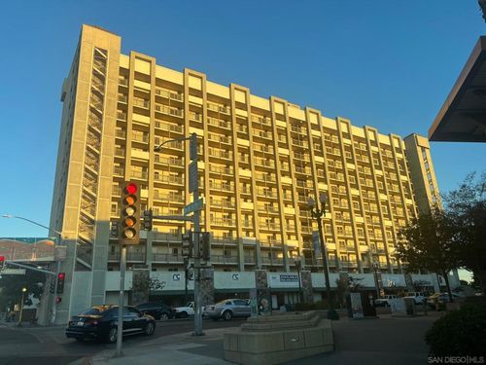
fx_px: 365
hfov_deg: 67.3
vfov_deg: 53.1
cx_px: 243
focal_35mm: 26
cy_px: 182
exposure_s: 1/1112
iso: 50
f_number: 1.5
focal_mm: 5.7
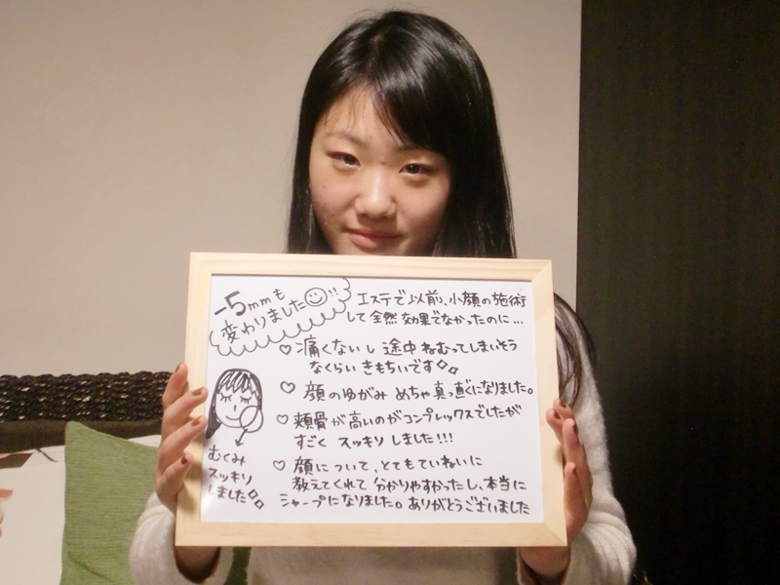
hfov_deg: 39.7
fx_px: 1082
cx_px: 390
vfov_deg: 30.3
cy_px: 292
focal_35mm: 48
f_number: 3.4
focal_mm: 7.91
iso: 400
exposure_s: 1/20
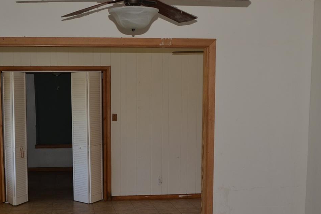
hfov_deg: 34.4
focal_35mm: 58
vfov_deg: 23.0
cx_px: 133
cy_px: 178
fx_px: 517
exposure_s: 1/60
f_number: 3.5
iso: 100
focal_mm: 18
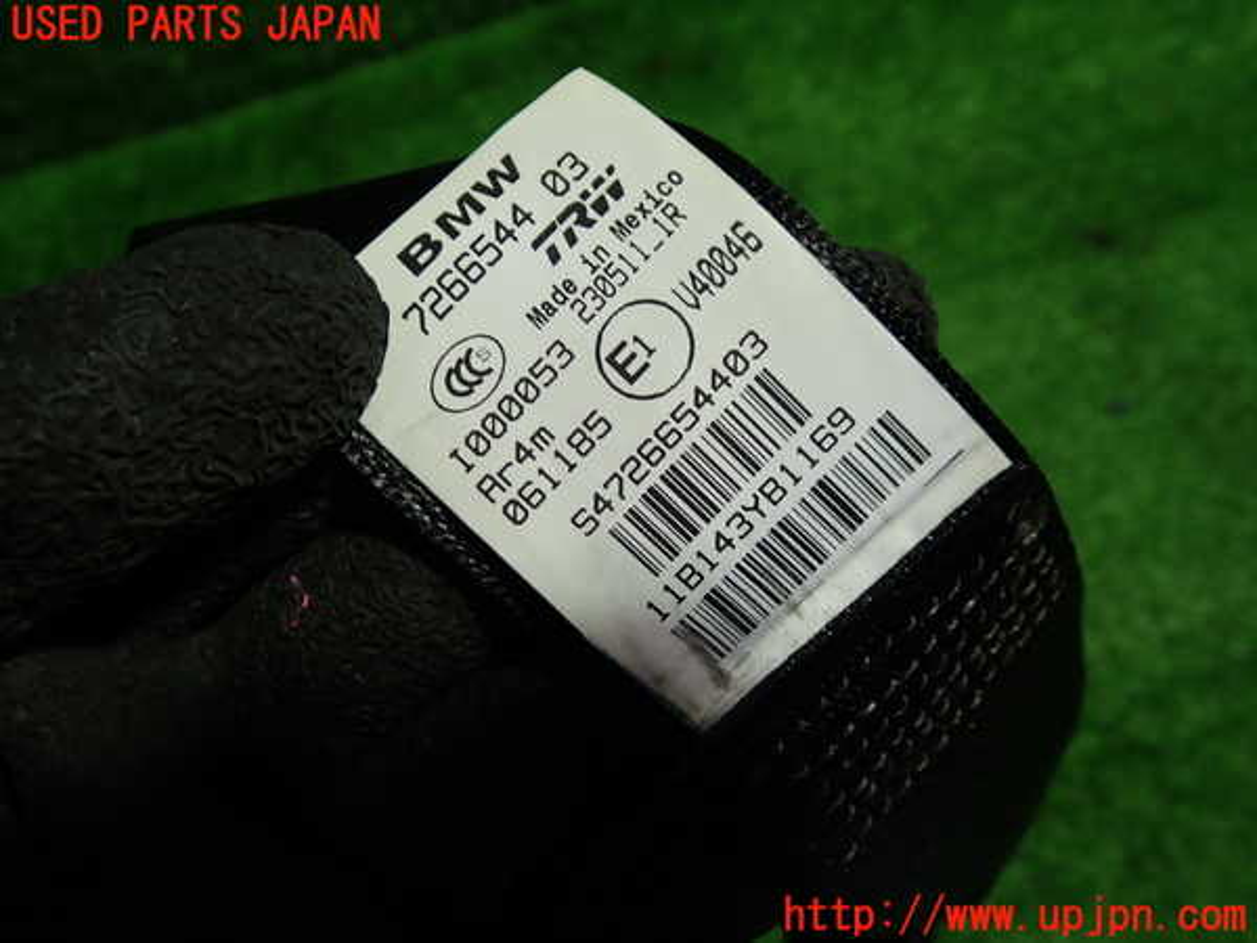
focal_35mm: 30
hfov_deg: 60.0
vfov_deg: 46.8
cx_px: 628
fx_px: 1089
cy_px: 472
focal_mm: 5.4
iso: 160
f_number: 2.3
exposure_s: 1/60
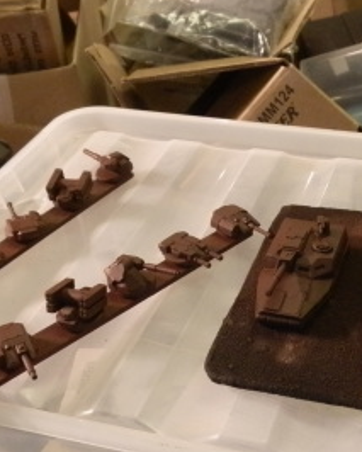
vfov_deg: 34.1
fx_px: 736
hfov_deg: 27.3
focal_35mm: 55
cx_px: 263
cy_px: 251
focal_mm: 5
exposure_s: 1/50
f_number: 3.1
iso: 400
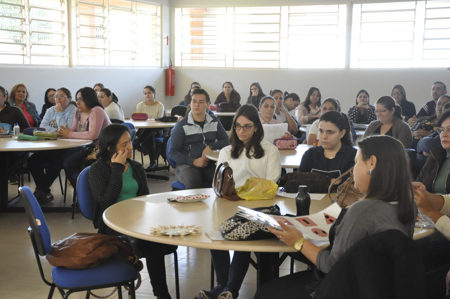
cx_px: 225
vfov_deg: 21.5
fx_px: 787
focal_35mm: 63
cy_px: 150
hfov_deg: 31.9
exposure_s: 1/200
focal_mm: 42
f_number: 5.6
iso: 3200
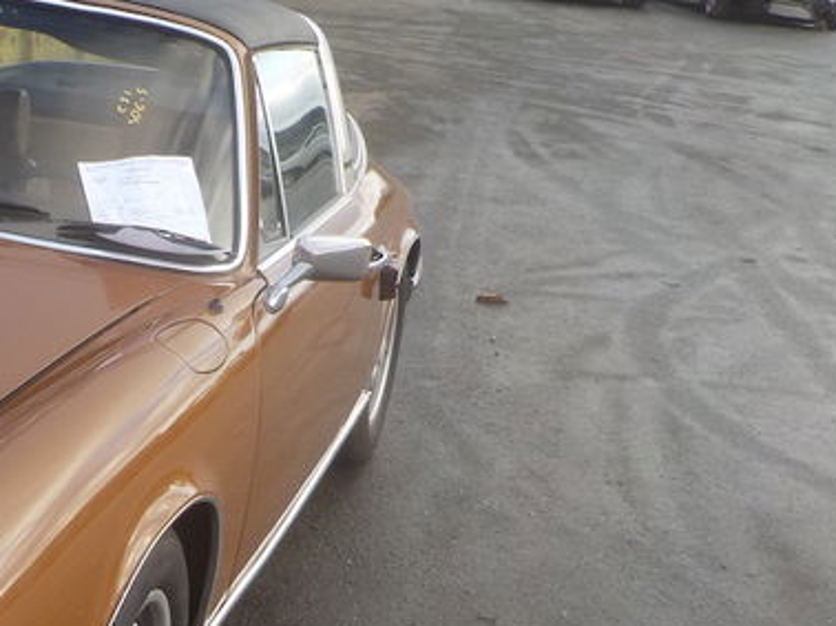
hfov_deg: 30.4
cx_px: 88
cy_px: 478
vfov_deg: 23.7
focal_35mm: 61
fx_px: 1472
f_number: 3.3
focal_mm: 4.1
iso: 125
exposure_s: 1/200
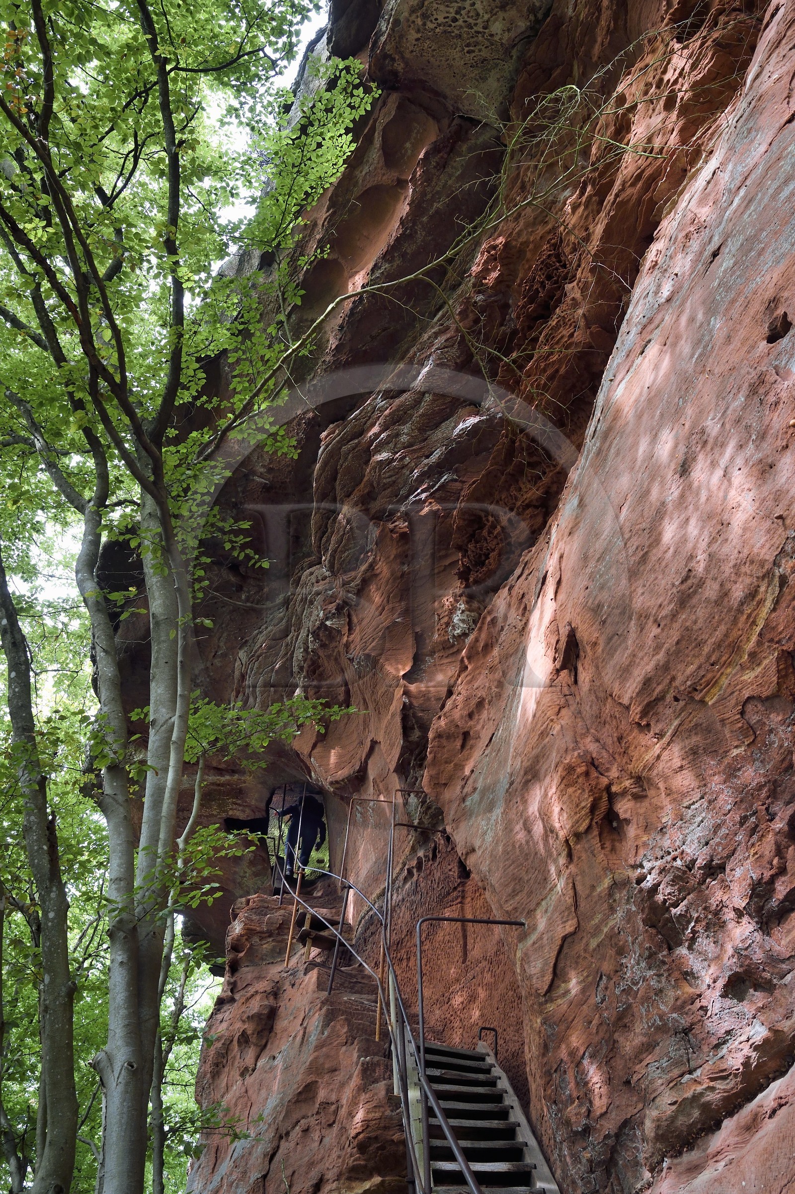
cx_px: 398
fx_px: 1326
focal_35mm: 40
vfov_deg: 48.5
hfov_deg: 33.4
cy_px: 597
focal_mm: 40
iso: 800
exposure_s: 1/125
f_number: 8
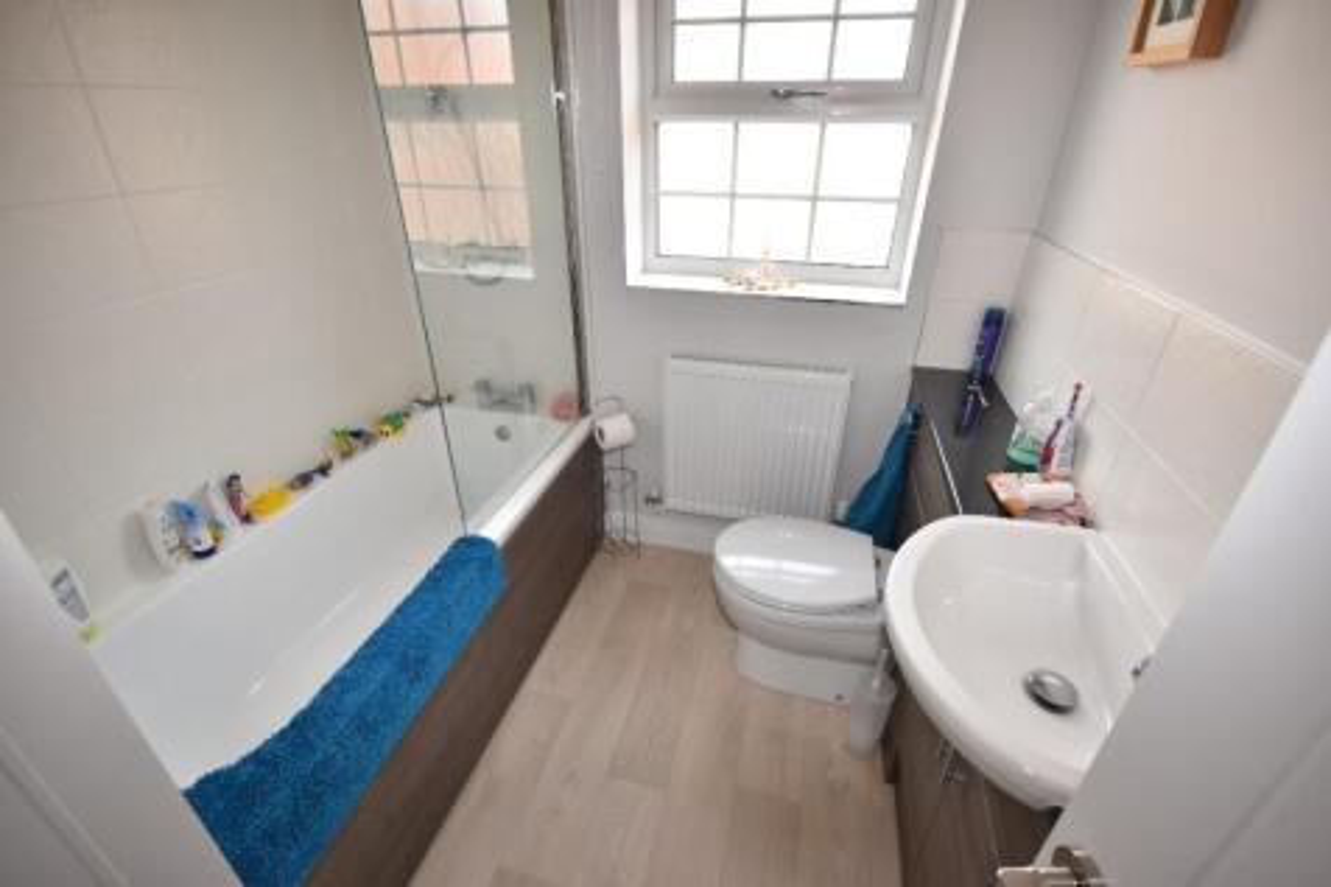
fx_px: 554
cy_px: 444
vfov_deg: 77.3
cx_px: 666
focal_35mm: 15
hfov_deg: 100.4
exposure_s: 1/60
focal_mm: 10
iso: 360
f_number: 5
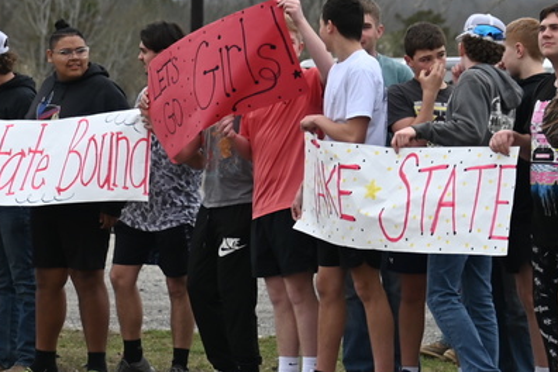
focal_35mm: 380
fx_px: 5890
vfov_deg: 3.6
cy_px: 253
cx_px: 294
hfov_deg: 5.4
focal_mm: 98
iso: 220
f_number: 5.6
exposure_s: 1/250
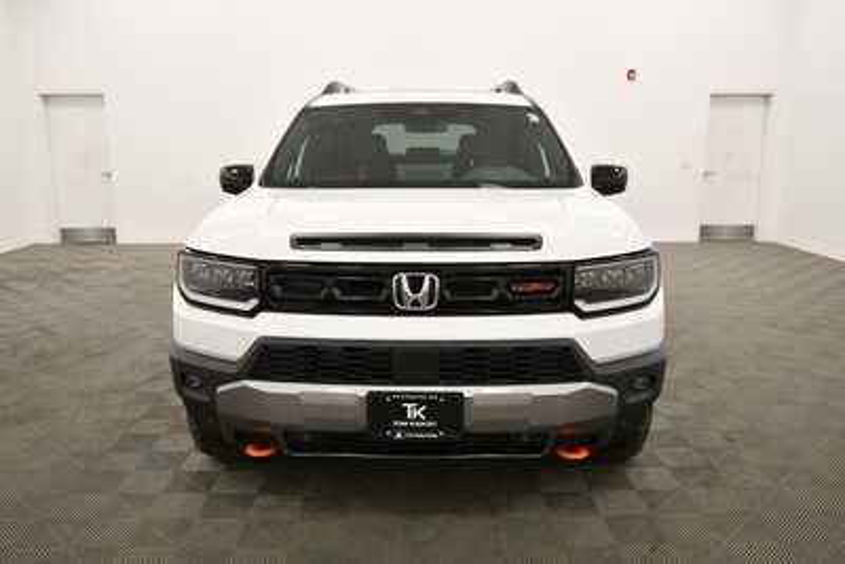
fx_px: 704
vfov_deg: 43.6
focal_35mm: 30
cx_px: 422
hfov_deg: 61.9
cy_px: 282
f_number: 5.6
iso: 800
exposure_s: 1/160
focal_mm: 20
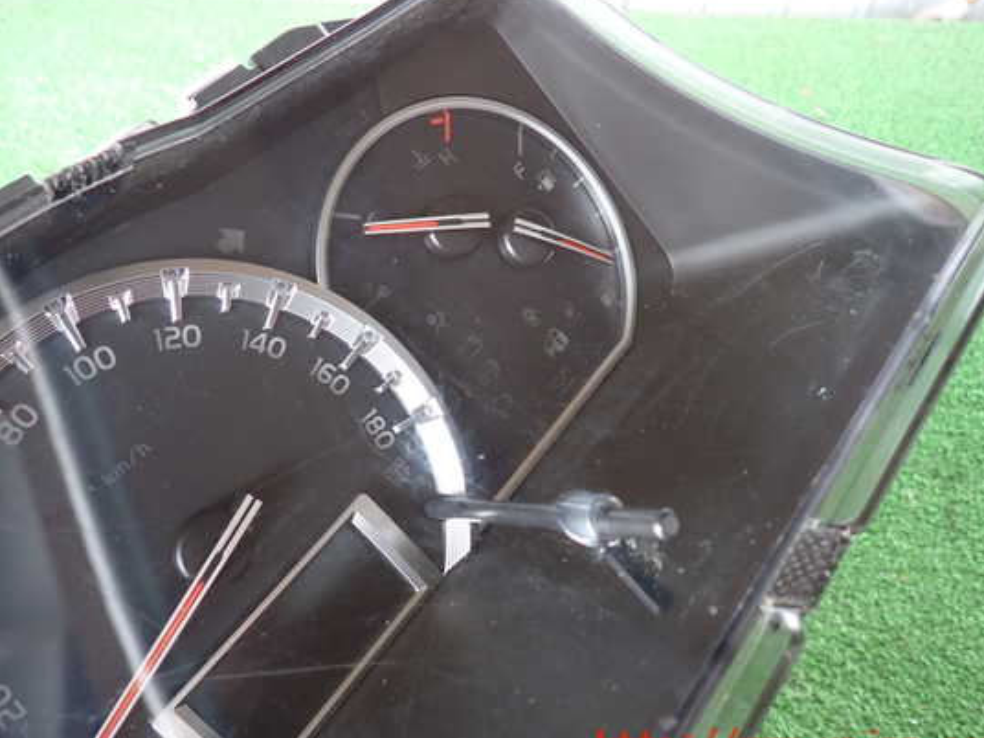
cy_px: 358
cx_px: 461
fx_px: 796
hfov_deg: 63.4
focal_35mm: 28
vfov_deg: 49.7
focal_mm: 4.5
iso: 200
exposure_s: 1/30
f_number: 2
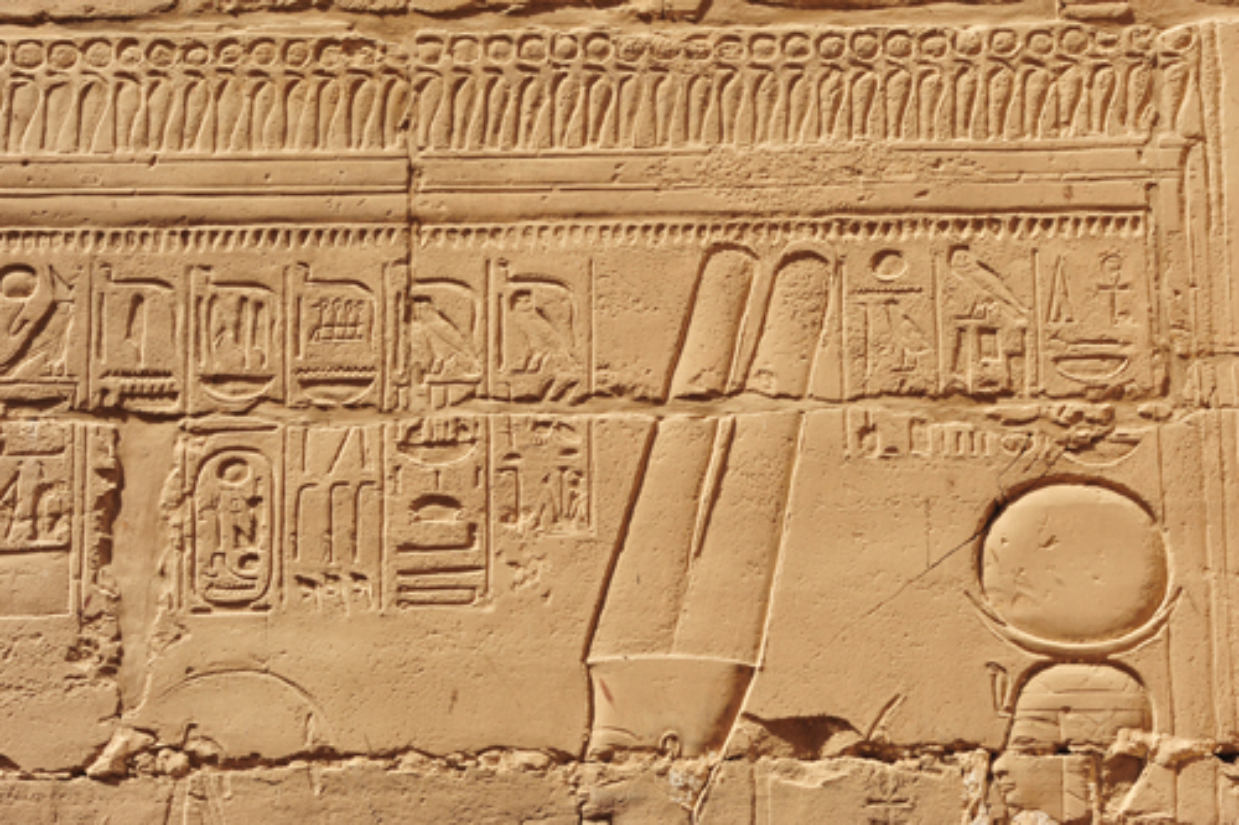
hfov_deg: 16.4
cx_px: 620
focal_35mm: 125
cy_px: 412
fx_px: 4300
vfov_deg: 11.0
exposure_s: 1/400
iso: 800
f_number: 16
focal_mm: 125
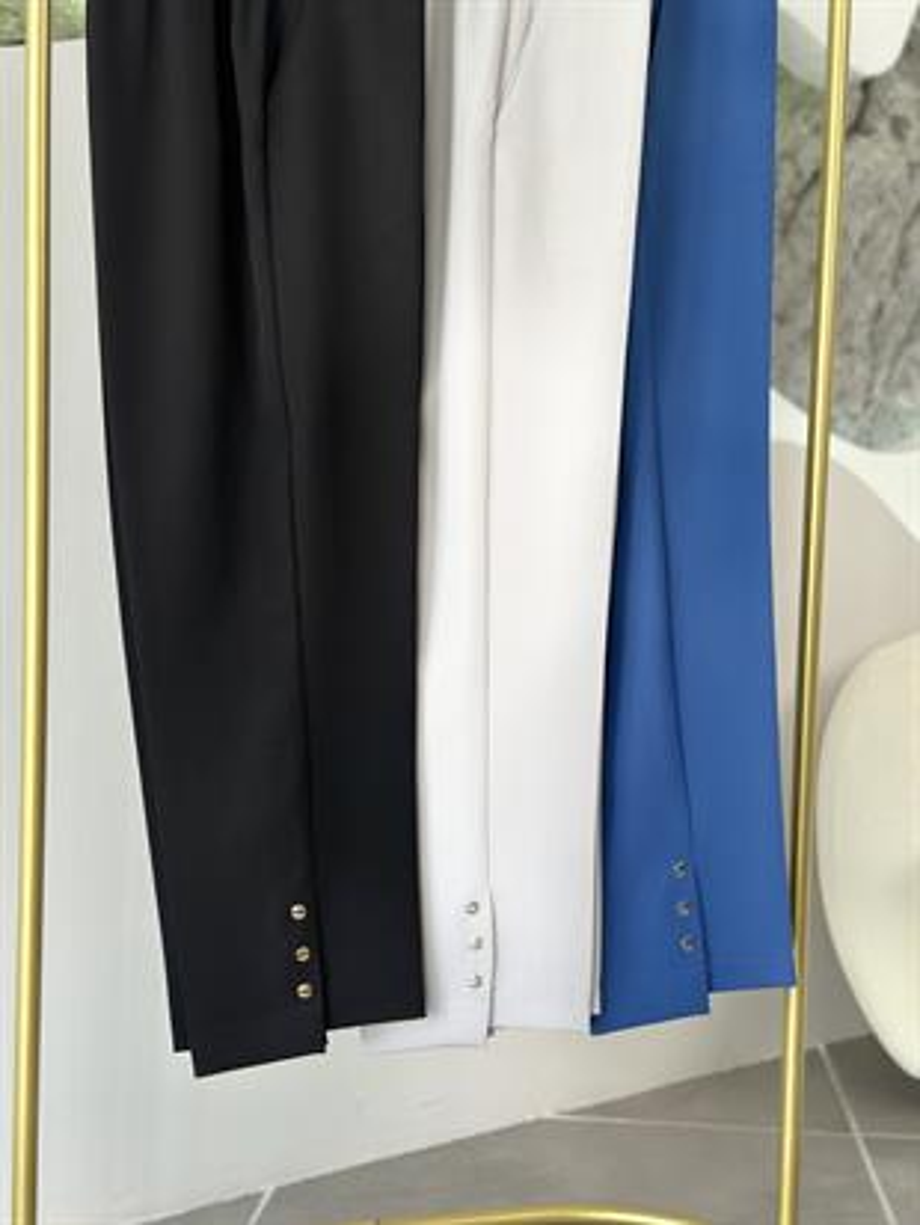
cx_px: 460
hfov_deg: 30.3
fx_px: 1700
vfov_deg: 39.6
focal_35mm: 48
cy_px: 612
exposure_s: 1/236
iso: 80
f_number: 1.78
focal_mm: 6.86
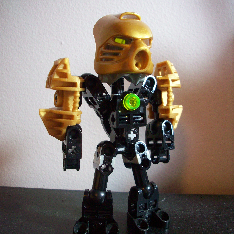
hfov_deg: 38.3
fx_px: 337
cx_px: 116
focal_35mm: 44
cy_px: 132
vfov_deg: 38.3
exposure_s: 1/17.8
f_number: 2.8
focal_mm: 6.2
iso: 160
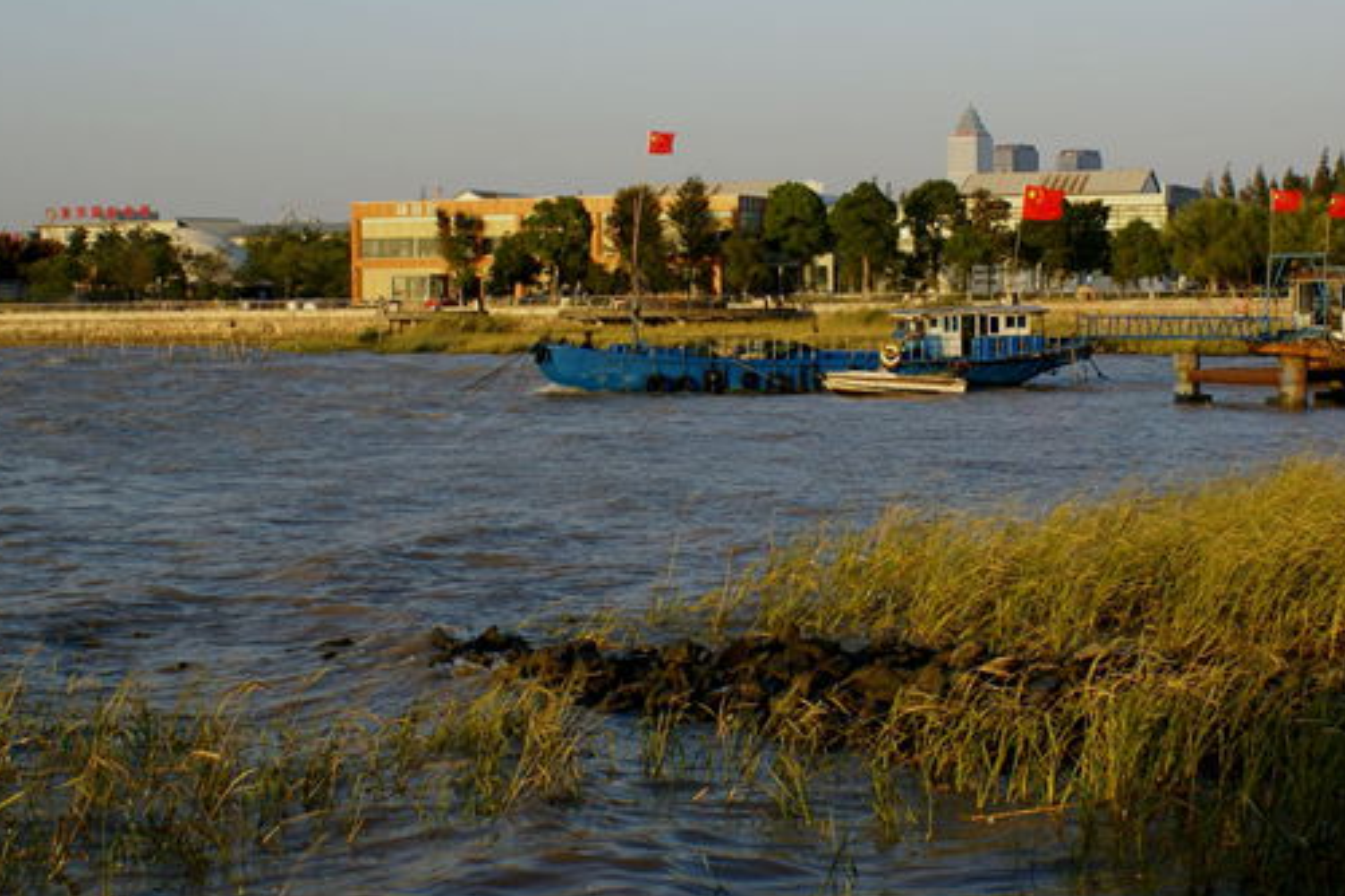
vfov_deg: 20.3
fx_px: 2503
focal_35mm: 67
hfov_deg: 30.0
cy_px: 377
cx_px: 776
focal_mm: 28
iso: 100
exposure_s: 1/125
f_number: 8
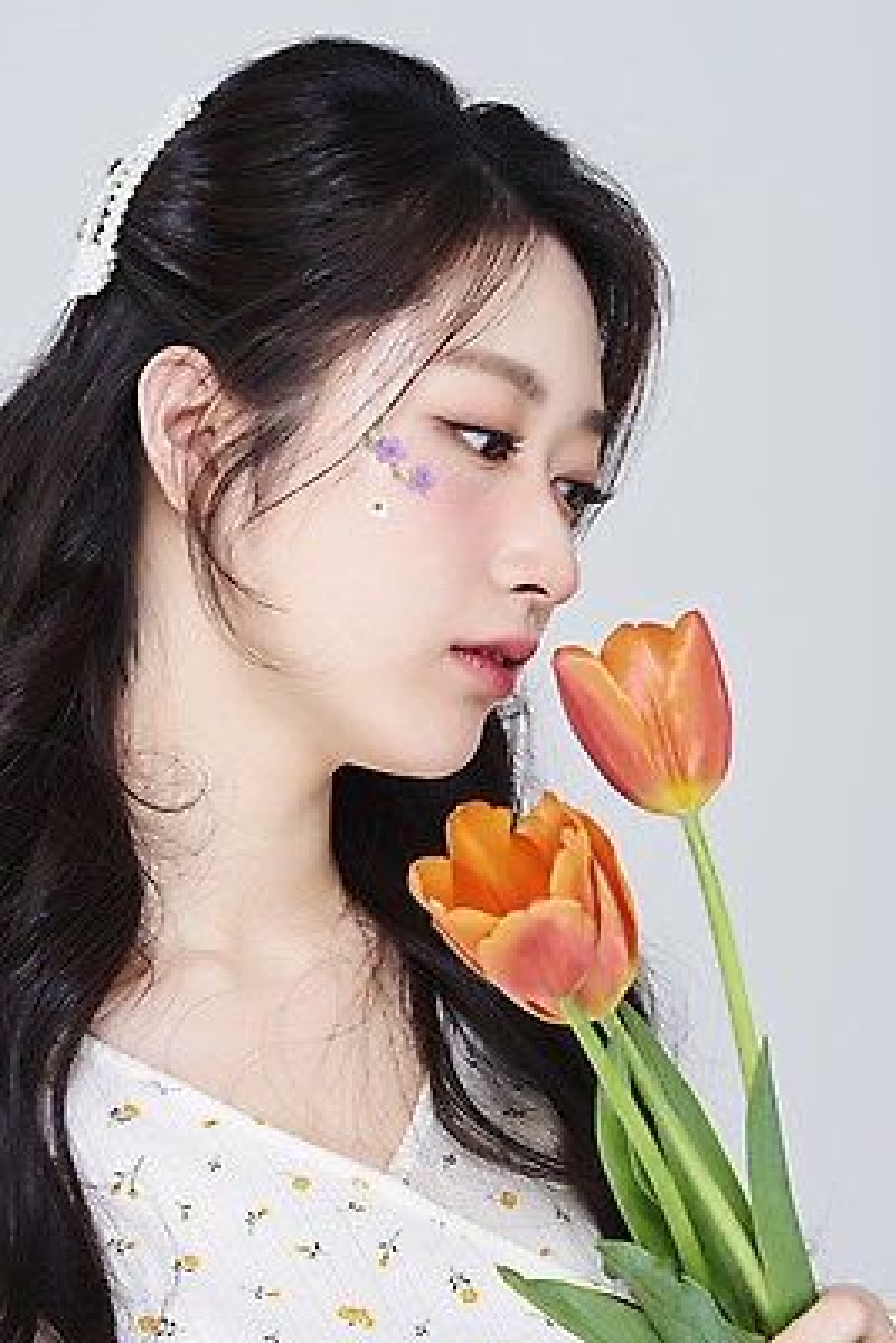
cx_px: 448
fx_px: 3916
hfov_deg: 13.1
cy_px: 672
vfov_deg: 19.4
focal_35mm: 105
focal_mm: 105
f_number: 11
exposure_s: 1/125
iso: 64
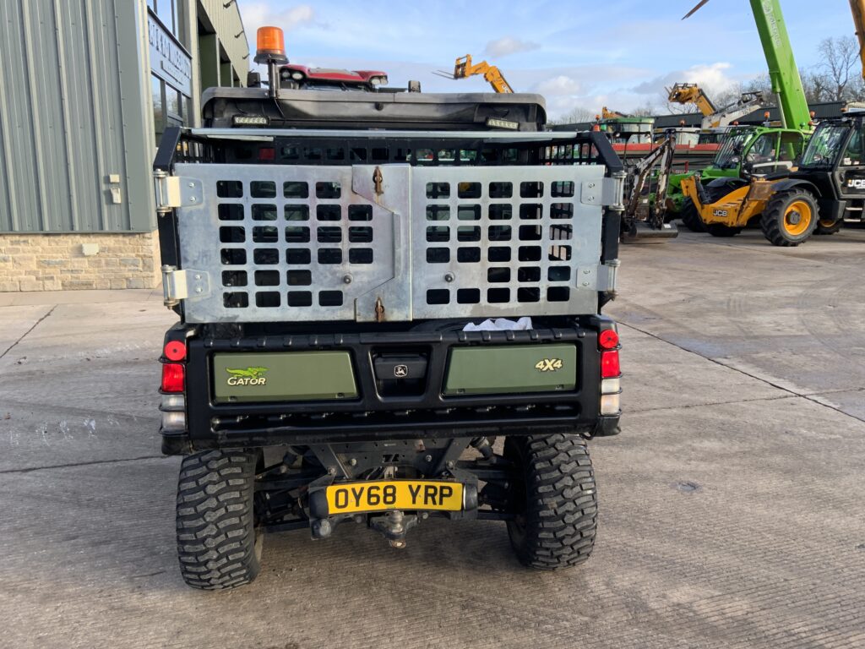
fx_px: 725
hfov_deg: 61.7
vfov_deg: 48.2
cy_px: 324
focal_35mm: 29
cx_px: 432
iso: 16
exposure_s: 1/192
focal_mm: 3
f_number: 1.8
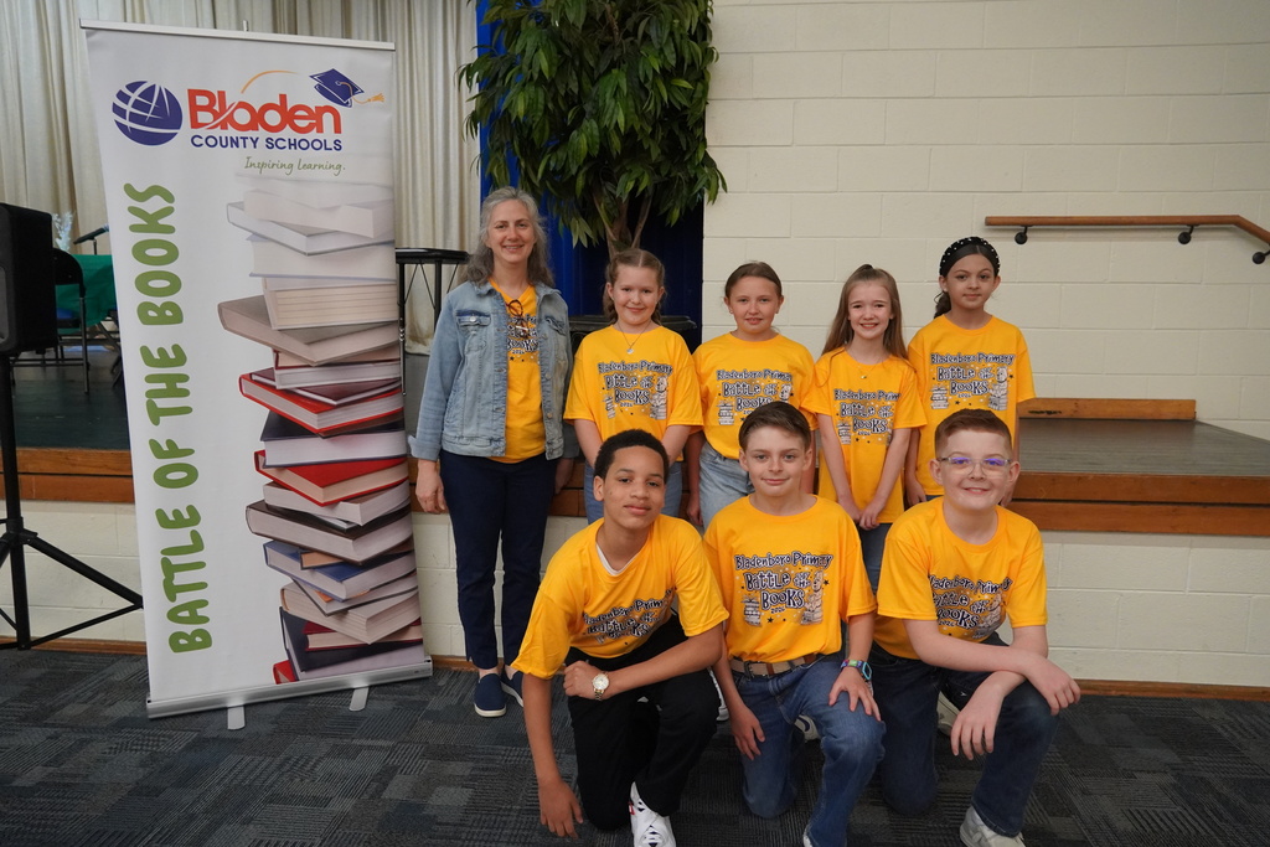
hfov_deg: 67.4
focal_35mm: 27
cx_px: 635
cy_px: 424
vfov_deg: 47.9
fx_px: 953
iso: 2000
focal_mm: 18
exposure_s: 1/160
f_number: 4
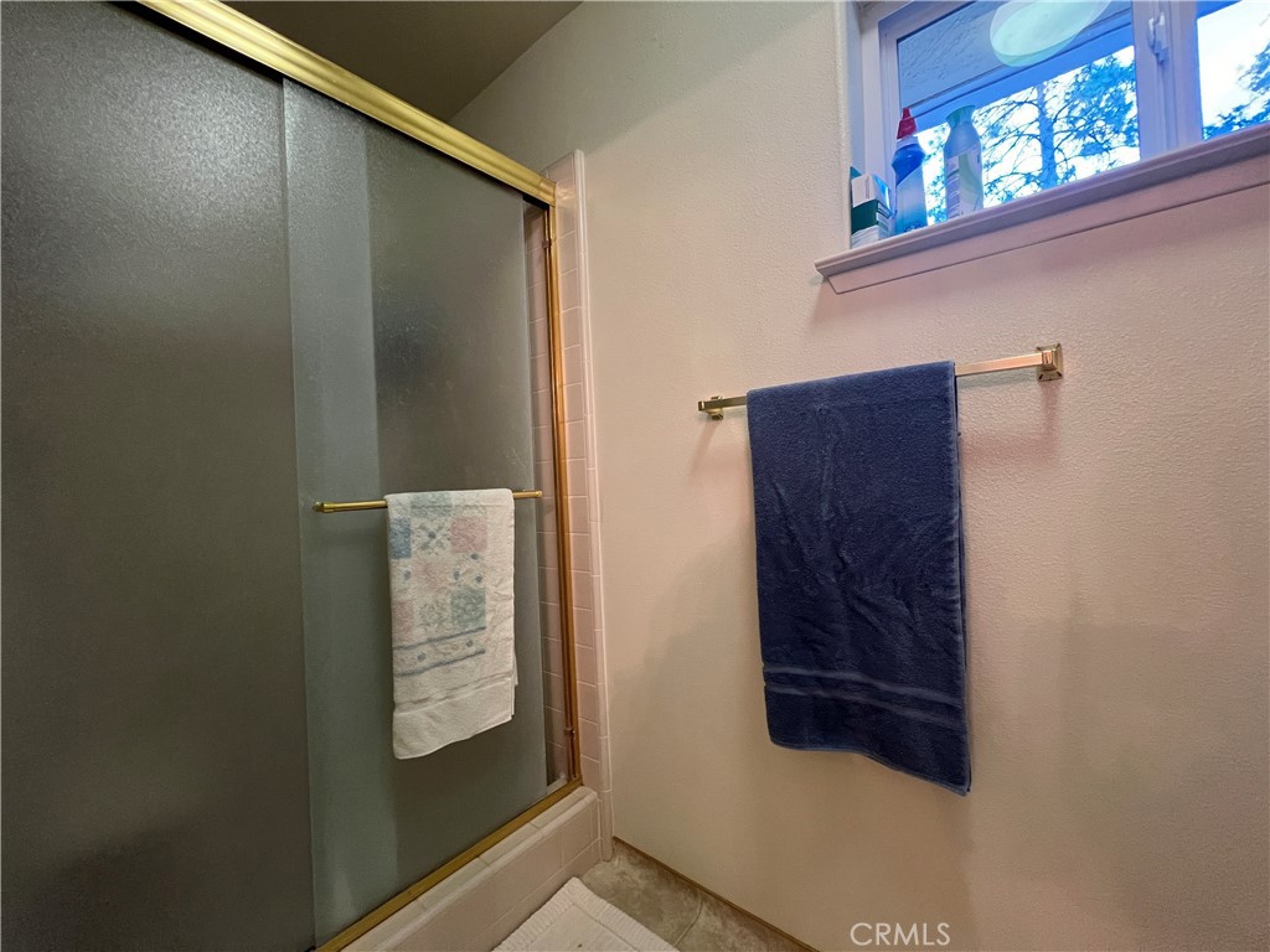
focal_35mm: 13
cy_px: 476
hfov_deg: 106.2
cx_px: 635
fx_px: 477
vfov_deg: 89.9
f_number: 1.8
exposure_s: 1/60
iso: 500
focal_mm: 1.57
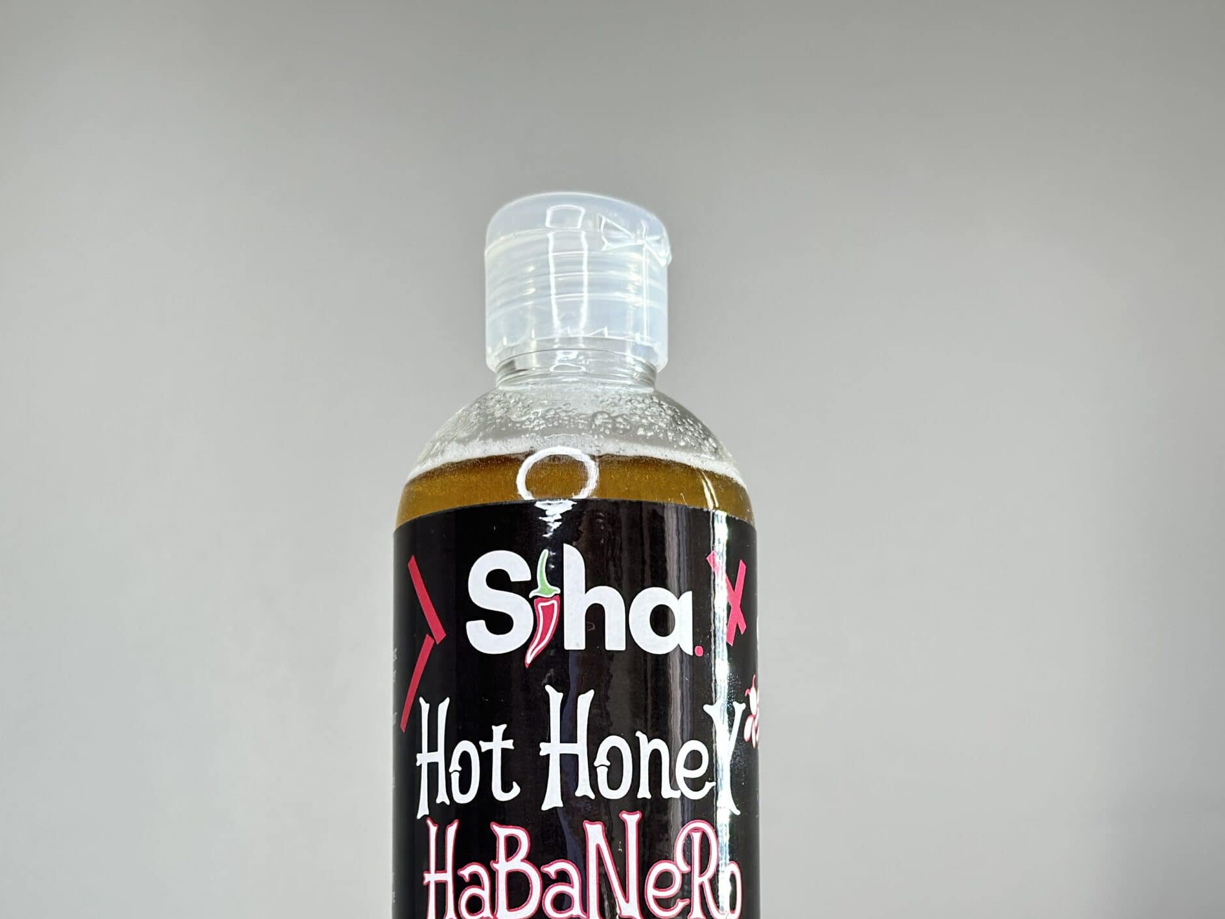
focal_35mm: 65
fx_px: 2301
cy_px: 782
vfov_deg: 22.2
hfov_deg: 29.8
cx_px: 618
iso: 160
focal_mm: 6.86
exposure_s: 1/60
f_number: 1.78
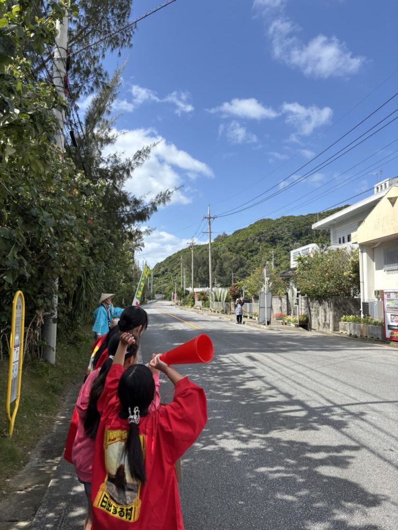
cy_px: 265
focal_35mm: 26
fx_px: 399
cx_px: 199
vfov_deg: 67.3
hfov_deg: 53.1
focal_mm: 5.96
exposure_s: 1/2398
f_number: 1.6
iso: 50
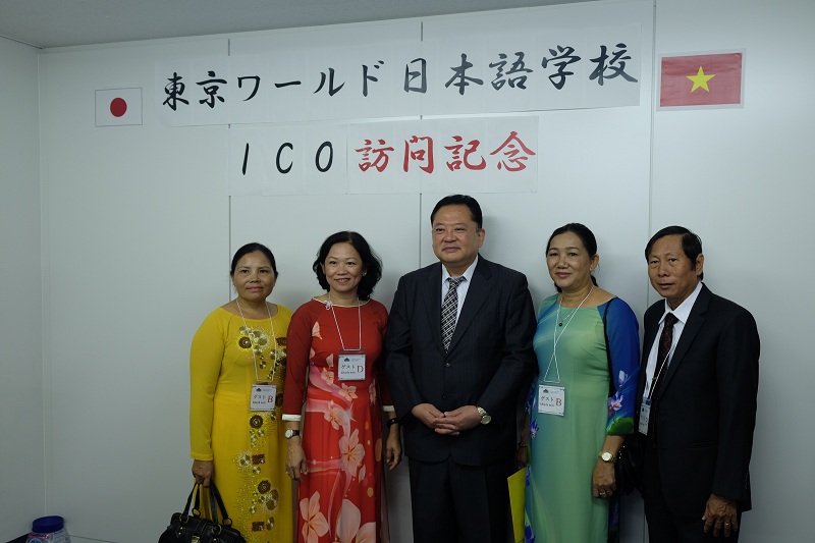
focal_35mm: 33
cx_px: 408
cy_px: 272
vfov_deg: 40.0
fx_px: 747
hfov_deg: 57.2
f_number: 4
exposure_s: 1/60
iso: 500
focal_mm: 22.3
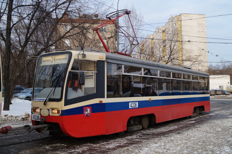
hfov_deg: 49.6
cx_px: 116
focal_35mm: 39
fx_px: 251
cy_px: 77
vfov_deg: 34.1
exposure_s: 1/80
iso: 100
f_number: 6.3
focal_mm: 26
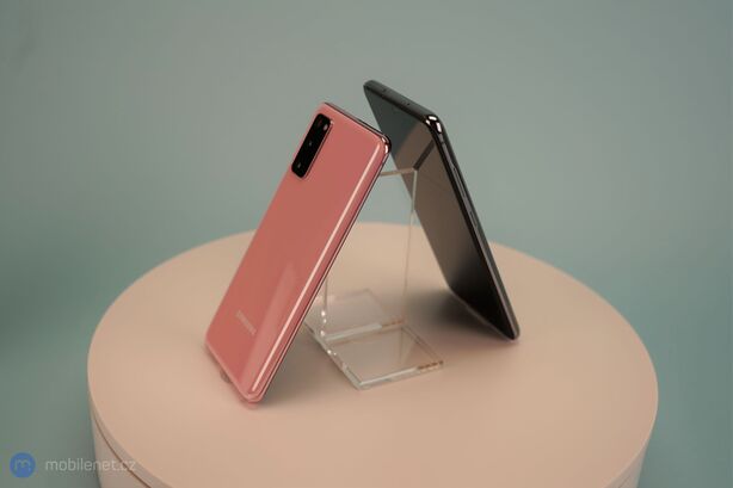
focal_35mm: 34
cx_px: 366
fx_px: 692
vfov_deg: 38.9
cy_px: 244
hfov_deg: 55.8
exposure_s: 1/160
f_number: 4.5
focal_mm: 34
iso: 100
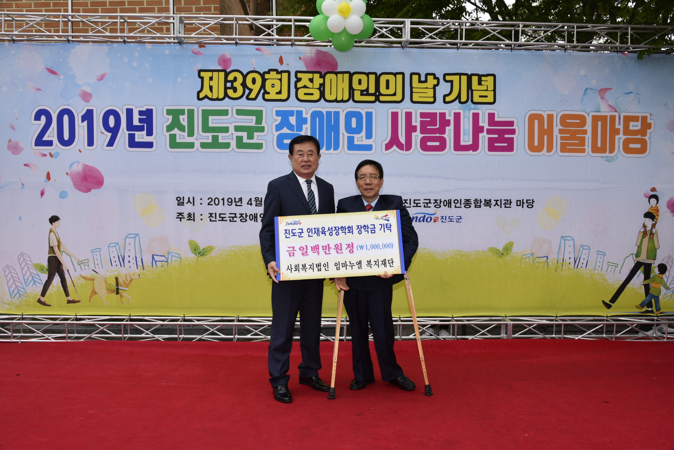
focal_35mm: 30
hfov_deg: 61.9
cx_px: 337
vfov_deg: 43.6
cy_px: 225
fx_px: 562
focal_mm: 30
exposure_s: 1/125
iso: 100
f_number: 10
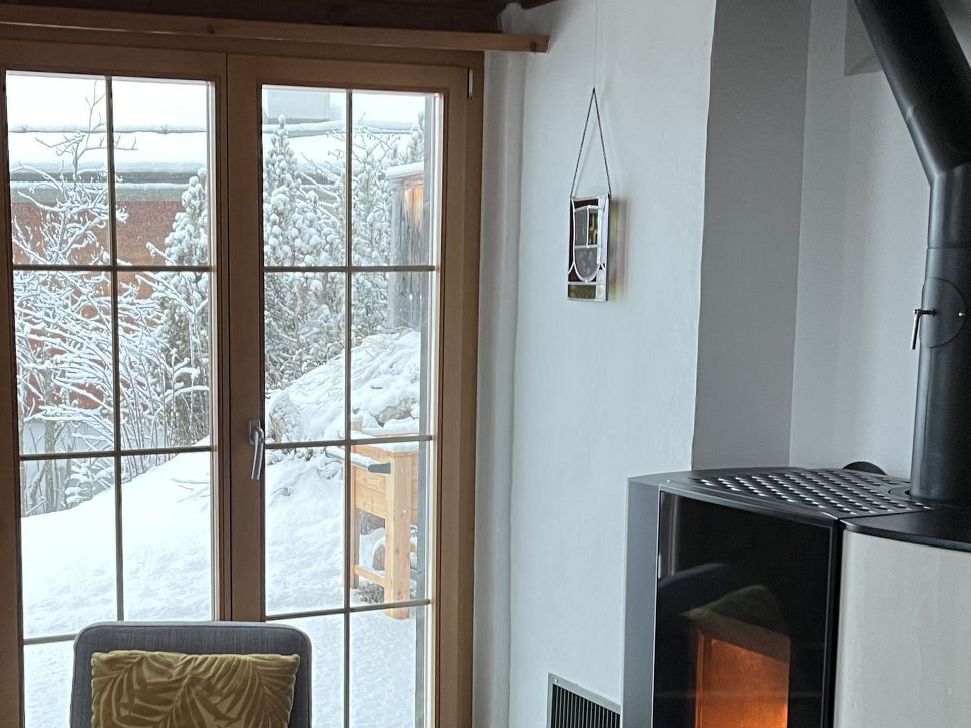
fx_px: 1543
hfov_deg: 34.4
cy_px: 479
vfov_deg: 26.4
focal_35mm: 55
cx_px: 286
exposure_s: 1/50
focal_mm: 5.7
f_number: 1.5
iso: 160
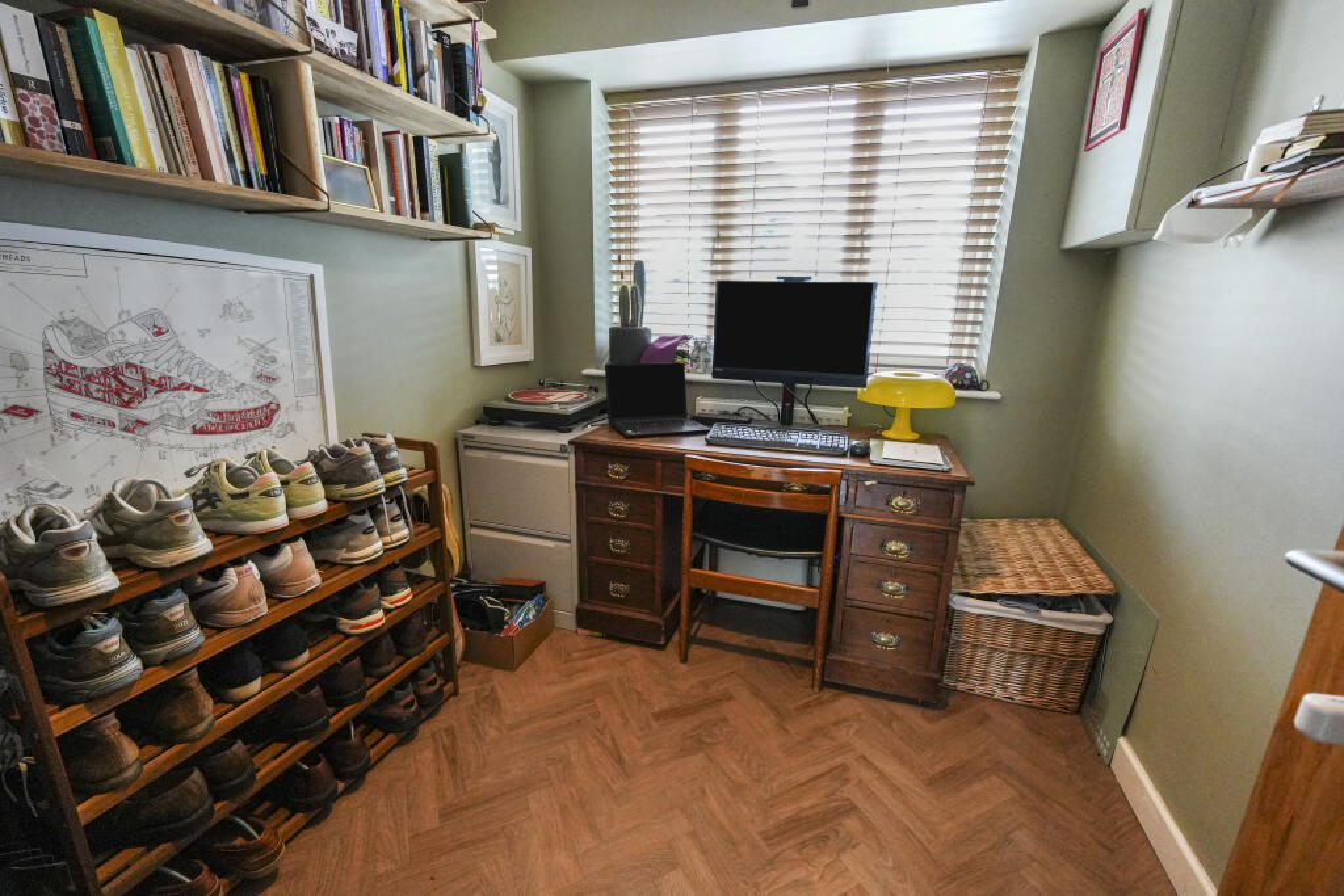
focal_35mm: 15
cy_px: 448
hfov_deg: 100.4
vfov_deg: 77.3
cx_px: 672
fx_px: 560
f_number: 4
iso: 2500
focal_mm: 10
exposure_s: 1/160
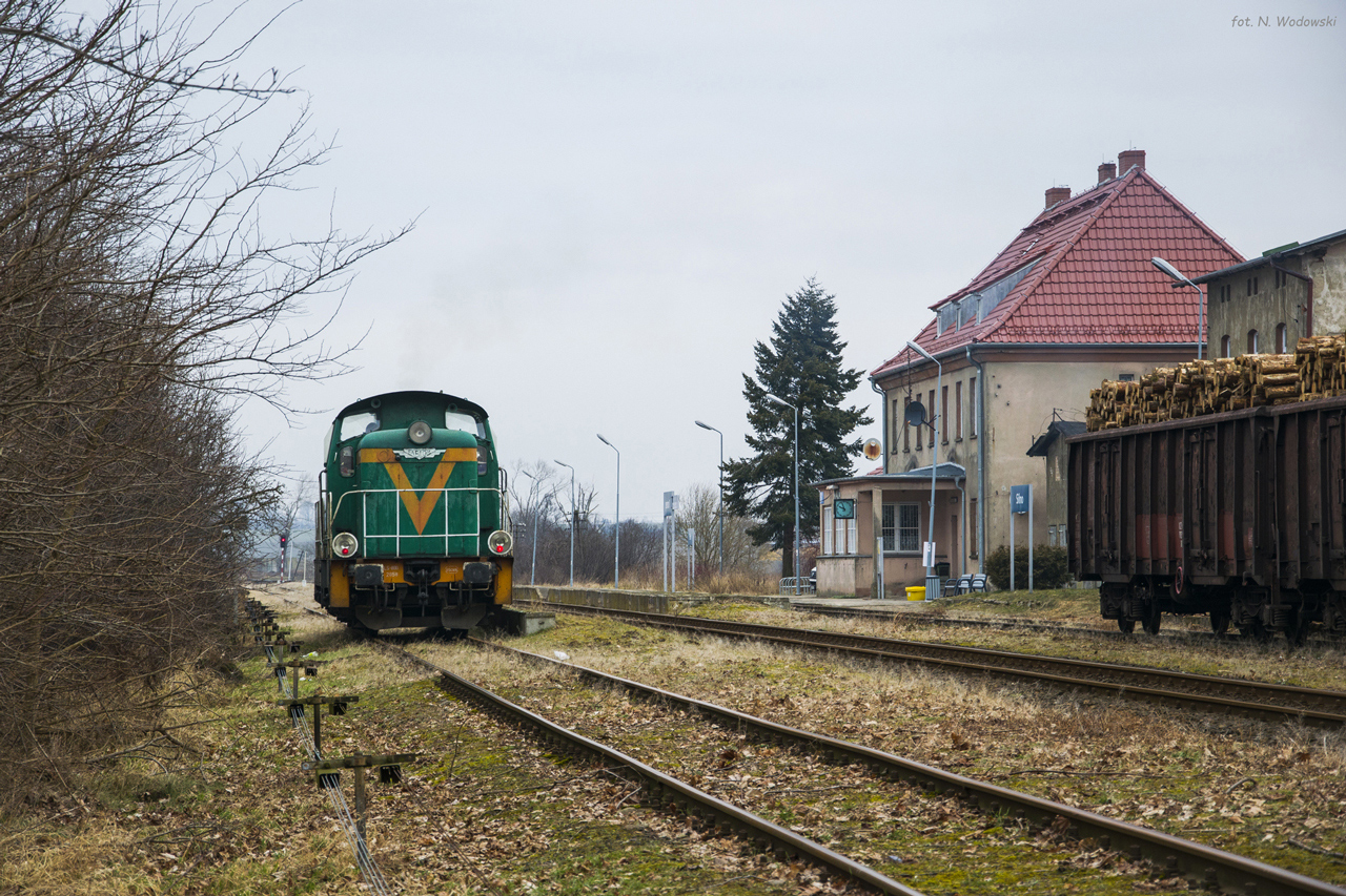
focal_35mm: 112
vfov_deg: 12.2
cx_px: 673
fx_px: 4205
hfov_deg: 18.2
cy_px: 448
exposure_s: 1/250
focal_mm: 75
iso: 320
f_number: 7.1
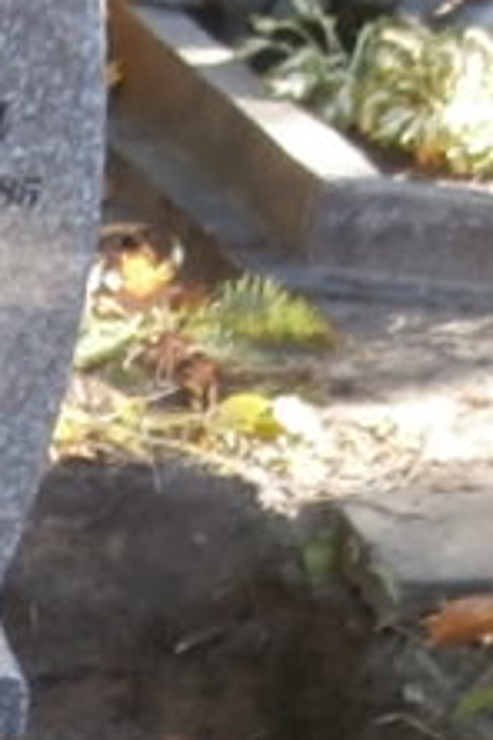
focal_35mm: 144
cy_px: 1000
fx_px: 2958
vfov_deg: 13.6
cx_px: -353
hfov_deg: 9.2
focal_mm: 4.2
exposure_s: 1/80
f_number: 3
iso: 100
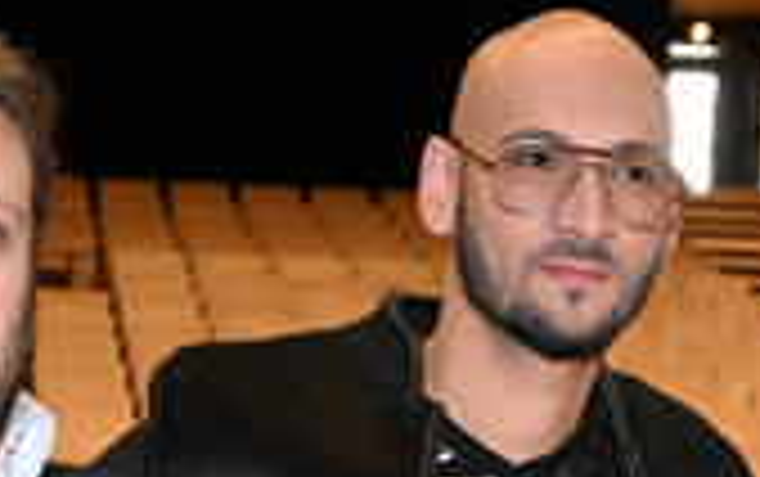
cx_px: 580
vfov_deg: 7.7
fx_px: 3442
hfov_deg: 12.6
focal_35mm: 166
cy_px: 878
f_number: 5.6
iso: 2500
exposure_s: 1/50
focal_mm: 40
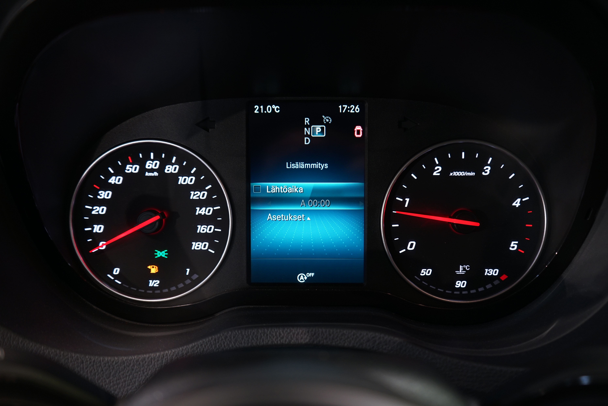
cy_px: 203
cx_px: 304
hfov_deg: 60.3
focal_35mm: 31
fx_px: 524
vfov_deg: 42.3
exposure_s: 1/20
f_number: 4
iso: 400
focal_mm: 31
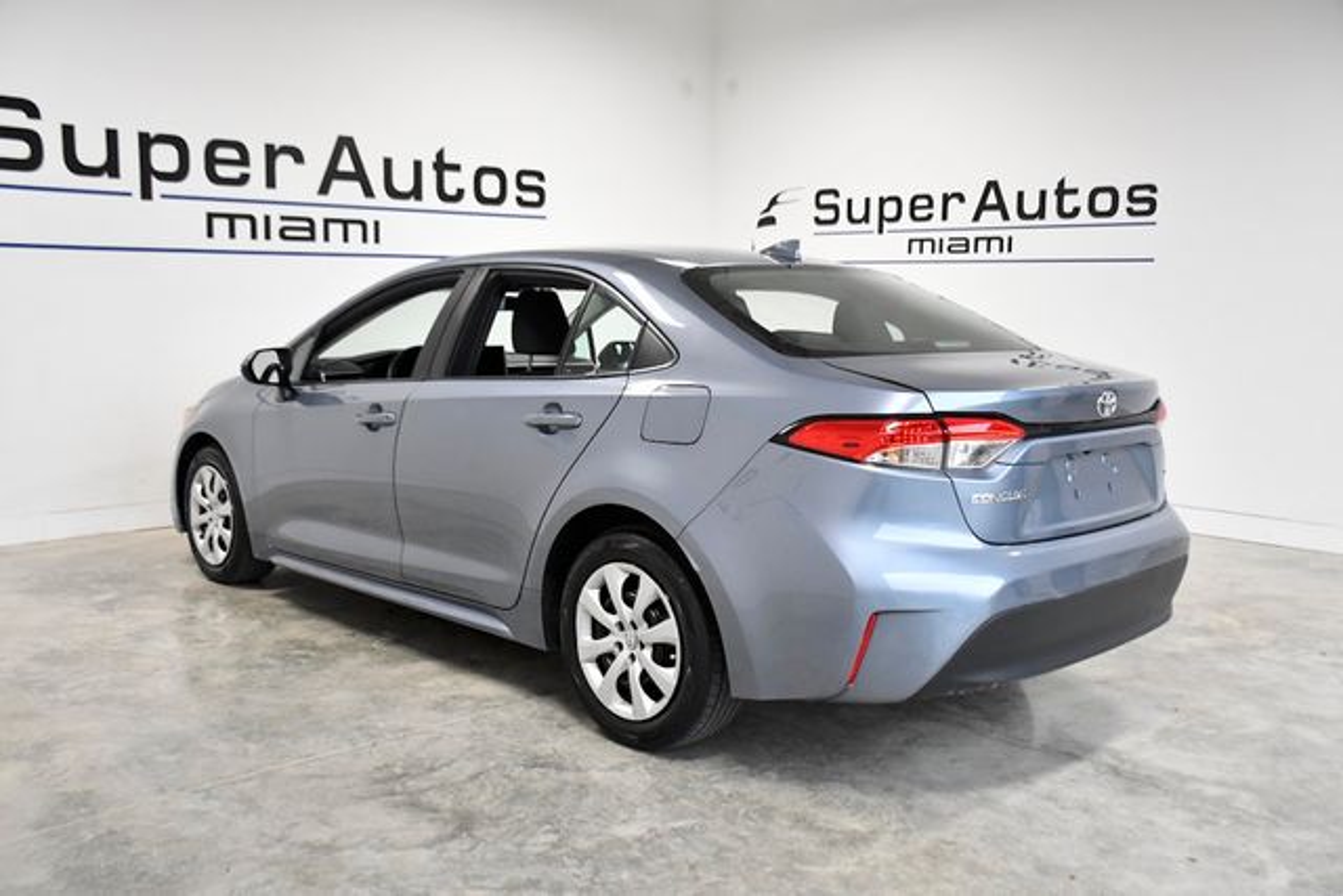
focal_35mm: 33
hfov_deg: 57.2
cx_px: 672
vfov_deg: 40.0
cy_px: 448
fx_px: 1231
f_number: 3.5
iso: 2500
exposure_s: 1/800
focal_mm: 22
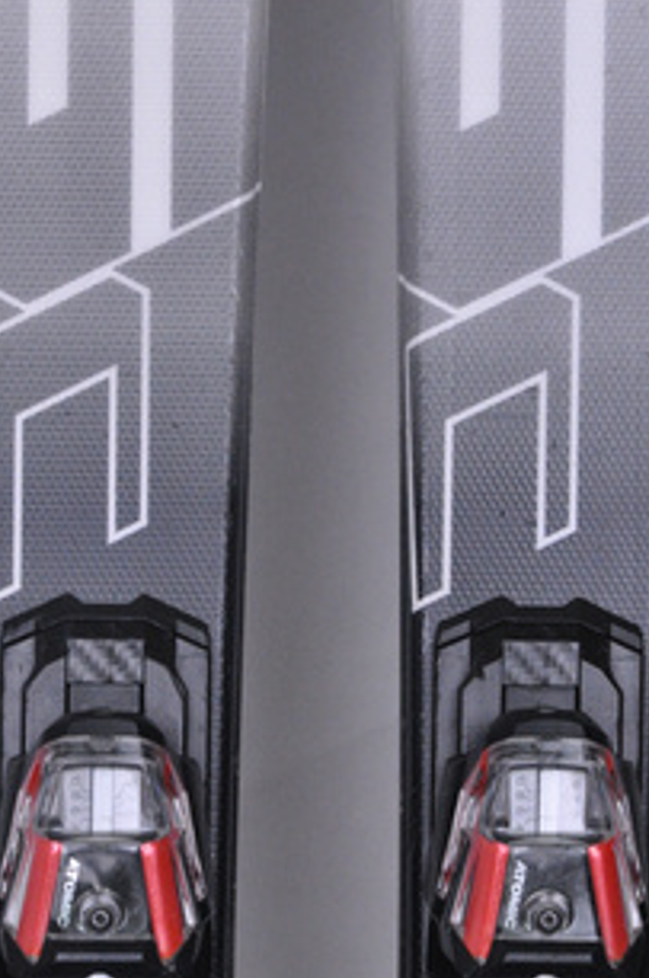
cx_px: 331
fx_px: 6287
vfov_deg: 8.9
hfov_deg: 5.9
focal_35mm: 232
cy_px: 400
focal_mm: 105
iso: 3200
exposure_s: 1/125
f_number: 9.5
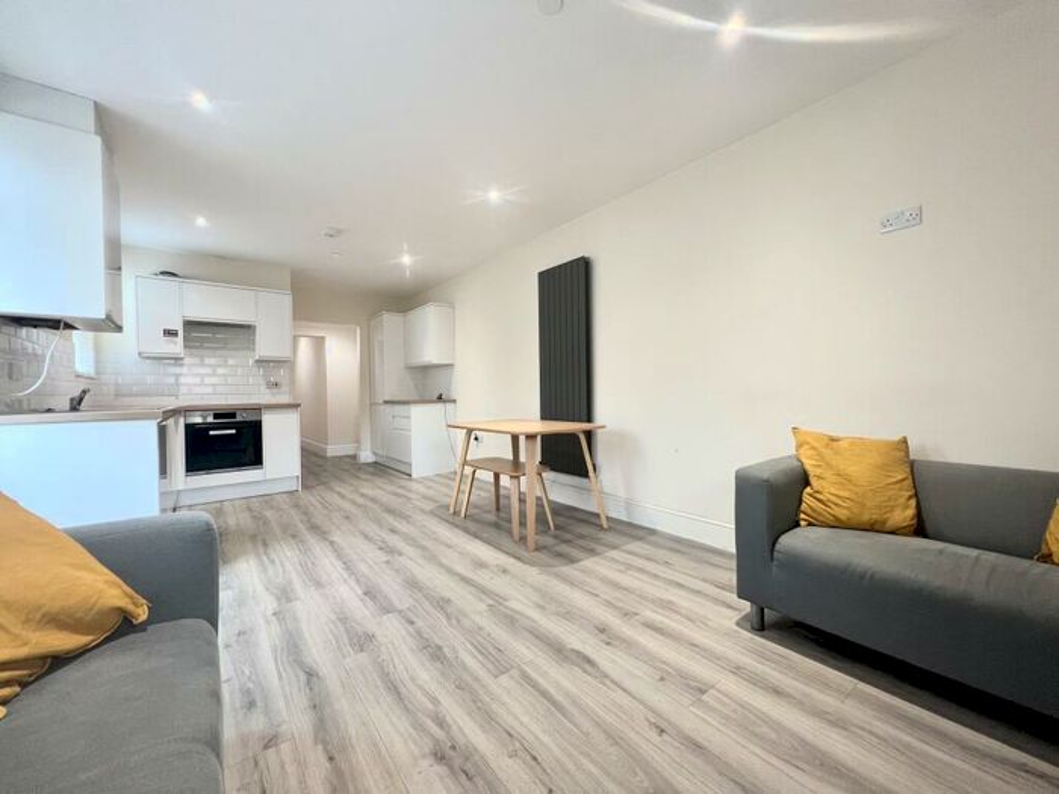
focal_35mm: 13
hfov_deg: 106.2
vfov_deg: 89.9
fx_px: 398
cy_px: 397
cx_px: 530
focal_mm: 1.57
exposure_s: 1/50
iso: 160
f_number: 1.8
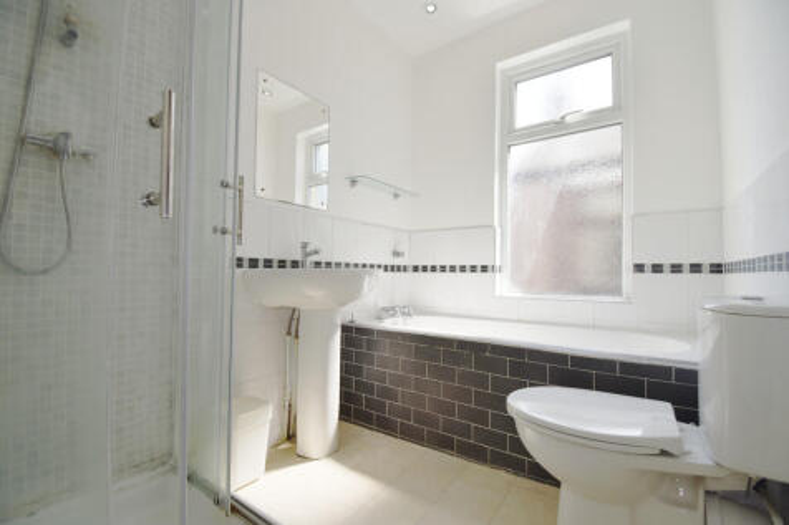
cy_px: 262
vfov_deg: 77.3
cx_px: 394
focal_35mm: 15
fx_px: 329
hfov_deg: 100.4
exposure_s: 1/125
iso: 100
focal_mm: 10
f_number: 5.6
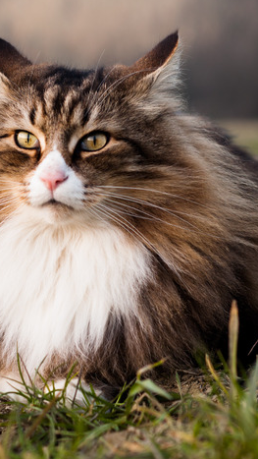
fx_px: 1592
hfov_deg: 9.3
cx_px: 119
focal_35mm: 131
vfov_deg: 16.4
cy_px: 209
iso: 400
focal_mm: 50
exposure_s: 1/250
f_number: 3.5
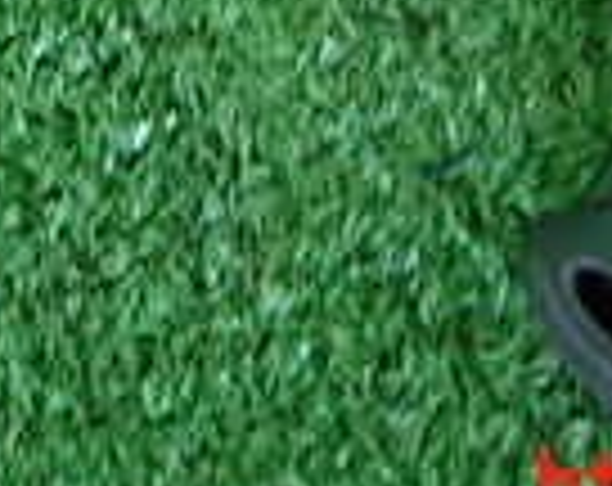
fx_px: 1951
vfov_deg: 12.6
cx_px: 202
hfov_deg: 17.8
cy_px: -464
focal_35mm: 108
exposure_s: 1/30
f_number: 2
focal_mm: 4.5
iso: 500
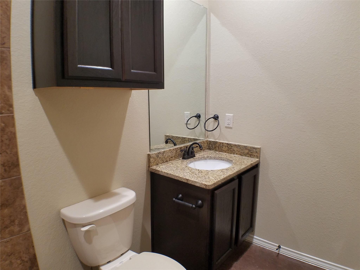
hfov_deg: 67.3
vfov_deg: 53.1
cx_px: 180
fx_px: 270
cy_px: 135
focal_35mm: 26
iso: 160
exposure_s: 1/24
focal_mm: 4.2
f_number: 1.7
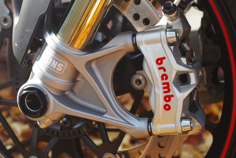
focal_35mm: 82
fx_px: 538
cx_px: 118
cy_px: 79
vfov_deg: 16.7
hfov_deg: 24.8
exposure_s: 1/100
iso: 100
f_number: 5.6
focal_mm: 55
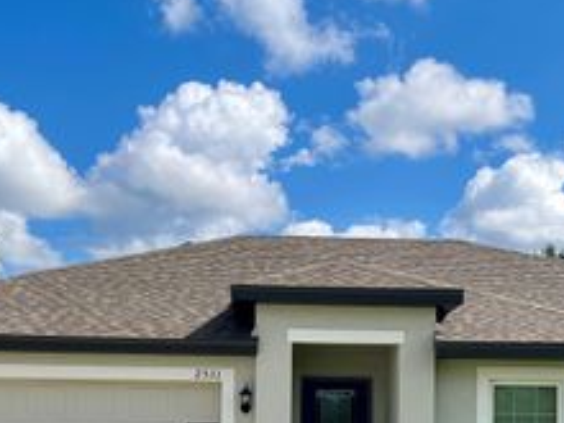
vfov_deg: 23.8
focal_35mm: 59
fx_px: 961
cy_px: 422
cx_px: 338
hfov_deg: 32.6
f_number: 1.6
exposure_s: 1/5319
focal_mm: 5.1
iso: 50
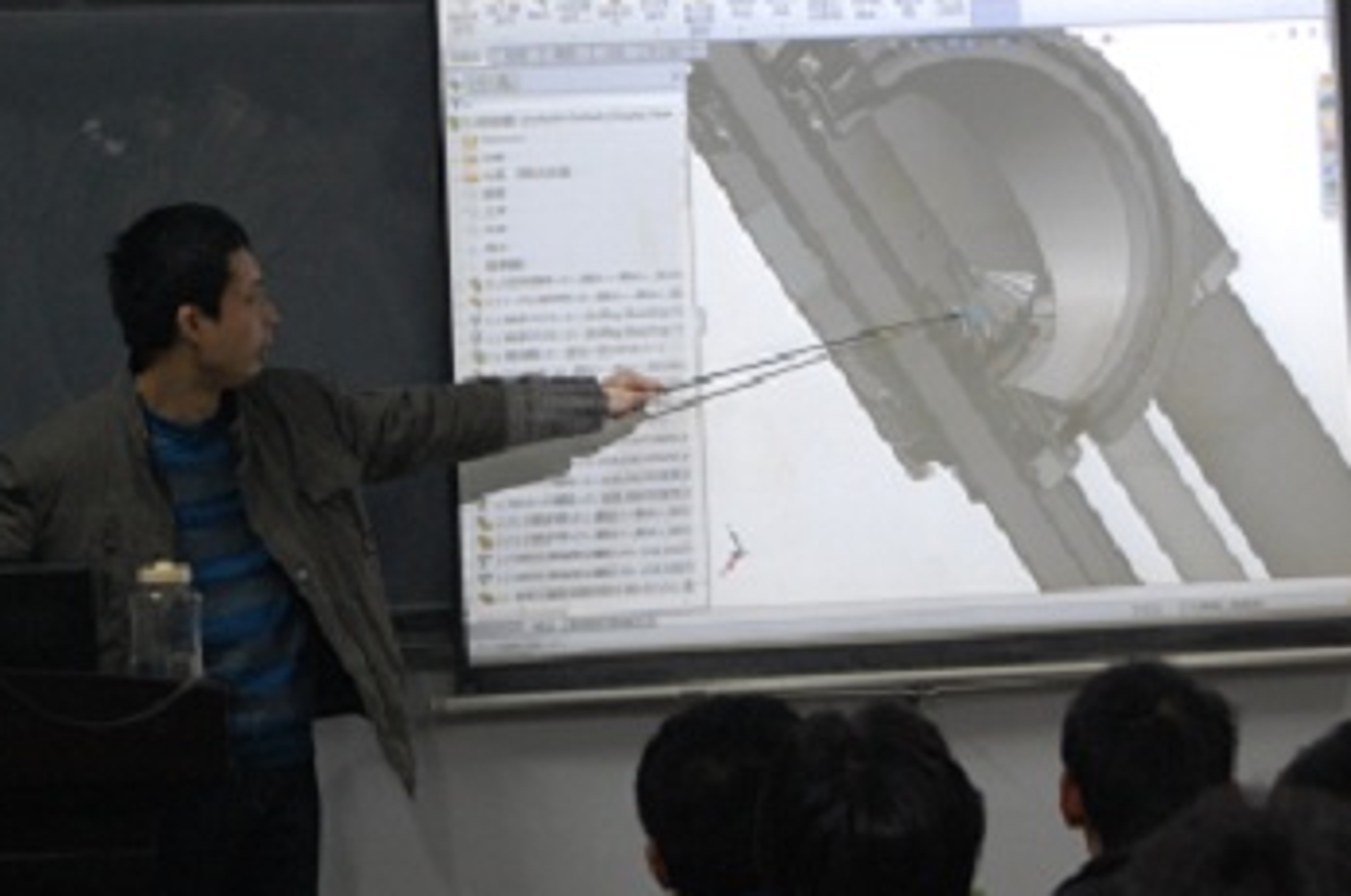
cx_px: 664
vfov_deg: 12.0
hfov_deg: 18.0
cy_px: 427
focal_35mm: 114
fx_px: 4261
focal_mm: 55
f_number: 5.6
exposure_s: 1/20
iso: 800
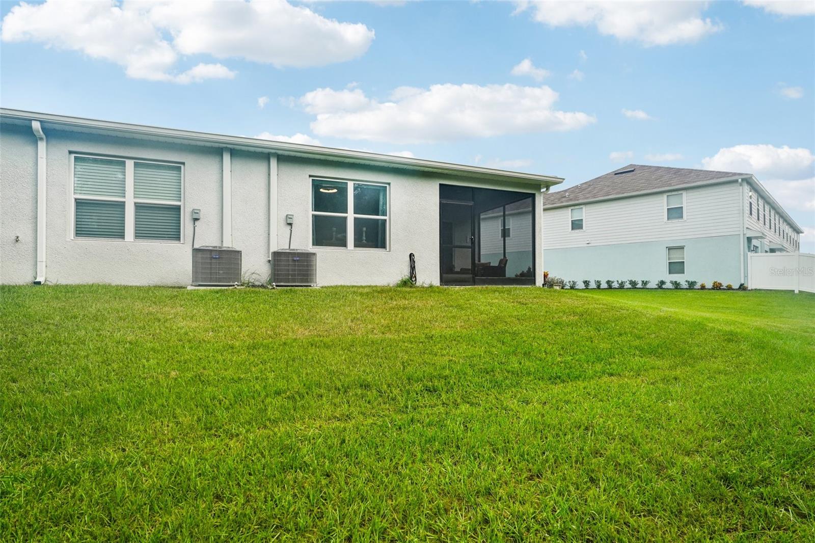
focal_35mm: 19
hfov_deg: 88.1
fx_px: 421
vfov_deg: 65.6
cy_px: 272
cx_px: 408
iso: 400
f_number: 8
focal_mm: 18.6
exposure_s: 1/1000
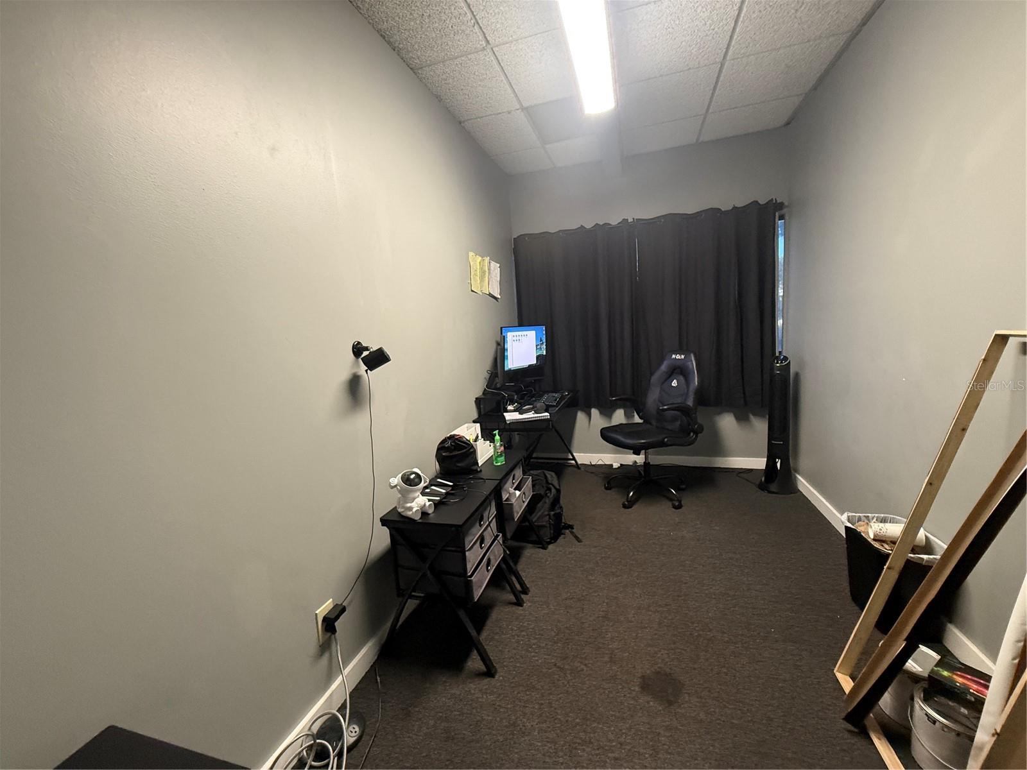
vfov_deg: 85.7
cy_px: 385
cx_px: 514
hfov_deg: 102.1
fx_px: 415
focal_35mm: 14
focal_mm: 2.22
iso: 400
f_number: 2.2
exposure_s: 1/60
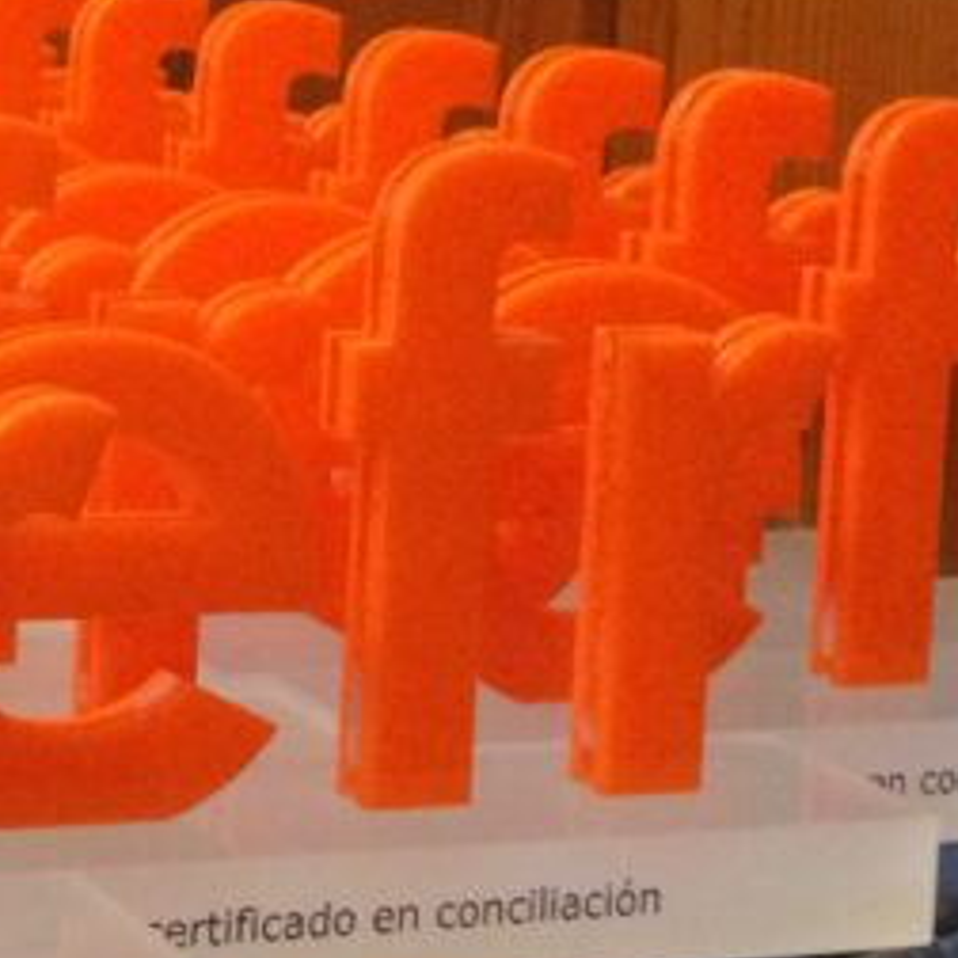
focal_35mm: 104
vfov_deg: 16.3
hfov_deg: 15.3
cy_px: -87
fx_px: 3256
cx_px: -551
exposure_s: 1/25
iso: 320
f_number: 2.2
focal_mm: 4.15
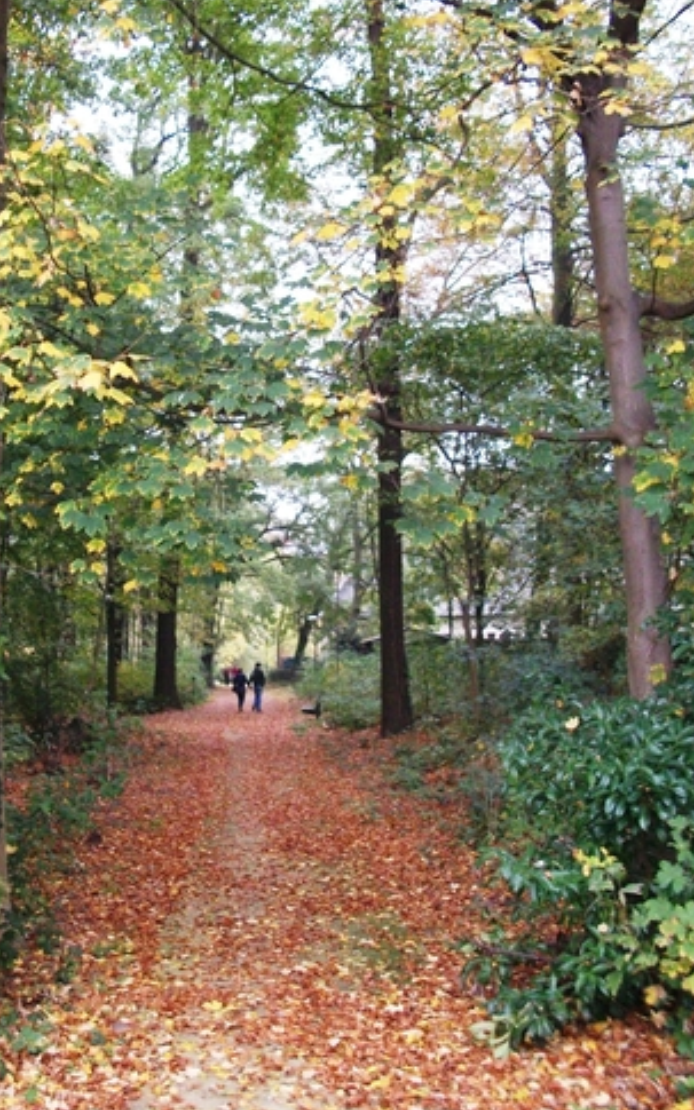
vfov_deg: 47.0
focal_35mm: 42
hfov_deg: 30.3
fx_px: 1271
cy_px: 471
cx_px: 222
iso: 299
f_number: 2.9
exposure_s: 1/60
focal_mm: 5.7
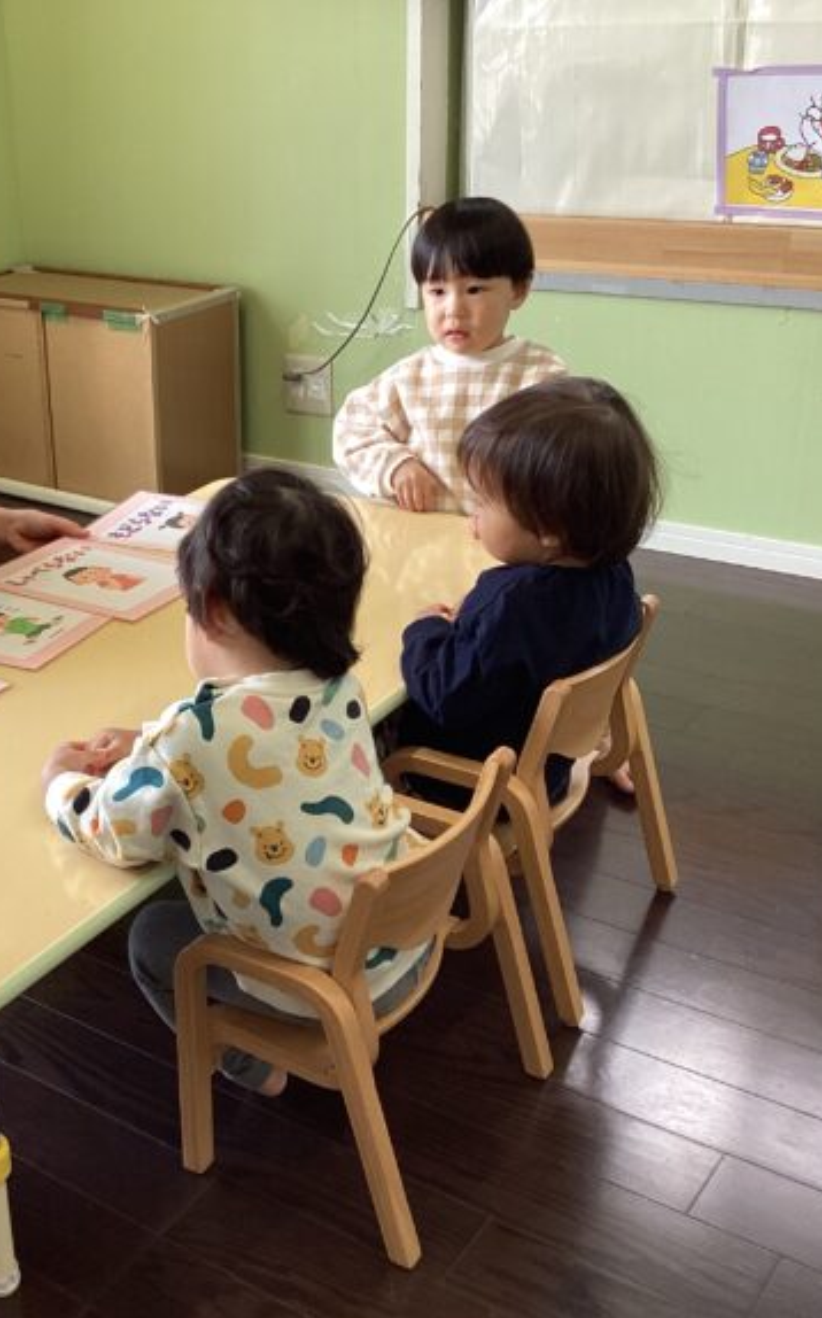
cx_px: 115
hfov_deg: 28.3
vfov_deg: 45.3
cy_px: 659
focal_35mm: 44
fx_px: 1579
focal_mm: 3.3
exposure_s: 1/60
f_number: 2.4
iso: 50
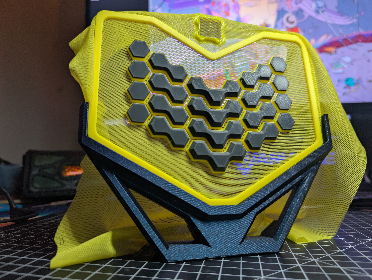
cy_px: 140
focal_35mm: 24
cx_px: 186
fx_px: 258
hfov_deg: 71.5
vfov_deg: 56.9
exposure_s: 1/31.8
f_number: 1.68
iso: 55
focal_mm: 6.9
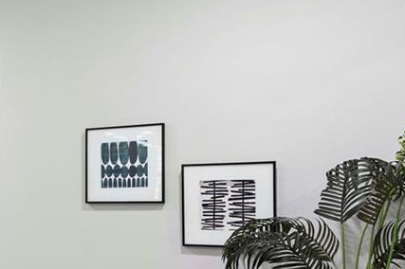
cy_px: 200
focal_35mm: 60
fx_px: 674
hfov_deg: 27.6
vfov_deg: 22.4
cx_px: -127
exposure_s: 1/1.67
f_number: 8
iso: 250
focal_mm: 16
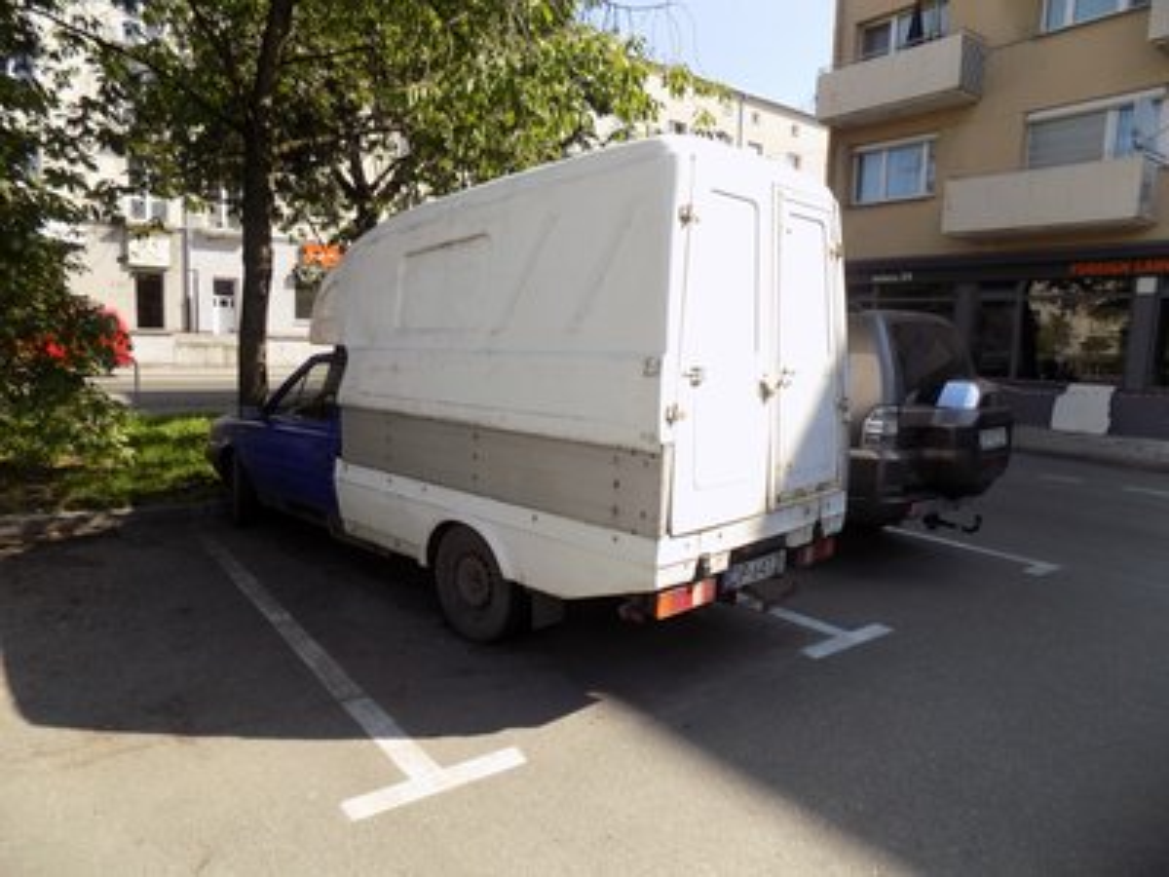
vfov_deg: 58.9
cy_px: 438
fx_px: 777
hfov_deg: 73.9
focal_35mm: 23
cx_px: 584
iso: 80
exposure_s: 1/500
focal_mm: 4
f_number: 3.1
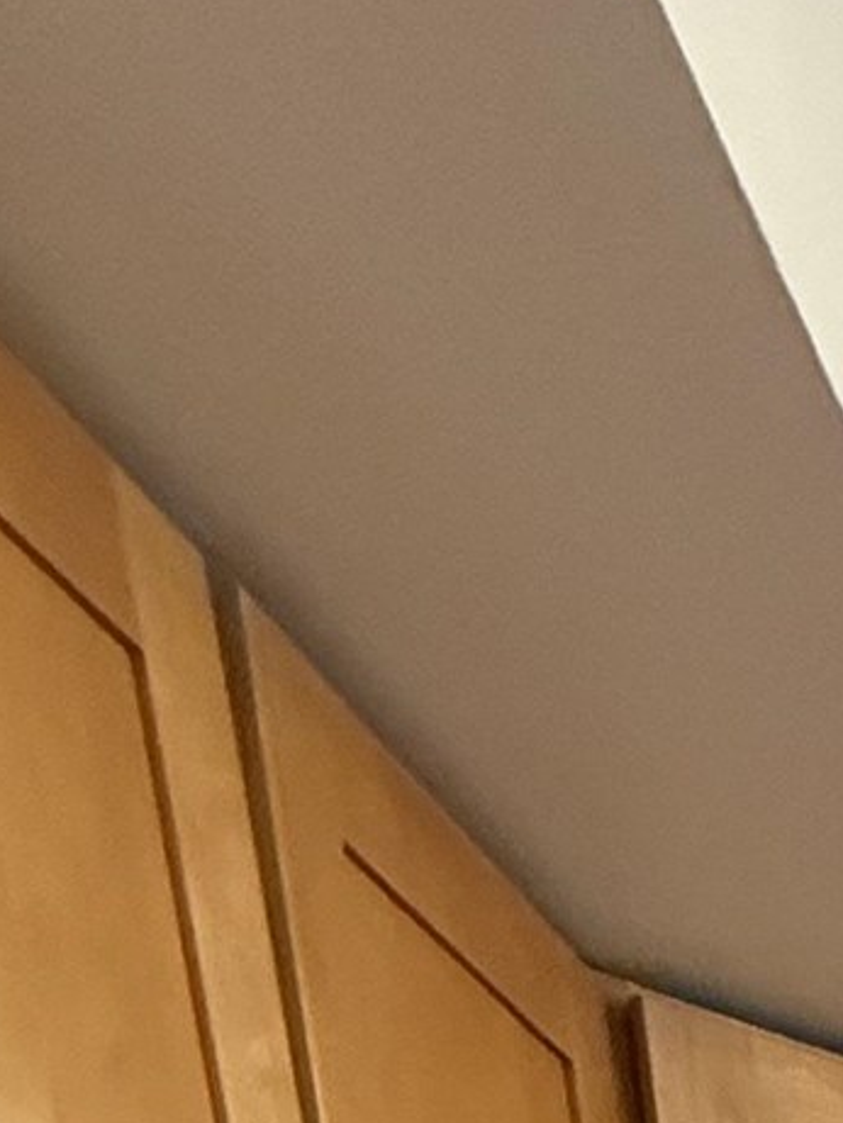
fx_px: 2272
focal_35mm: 70
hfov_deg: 15.0
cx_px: 1898
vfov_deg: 15.2
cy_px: 2697
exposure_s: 1/60
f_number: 2.2
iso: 500
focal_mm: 2.22
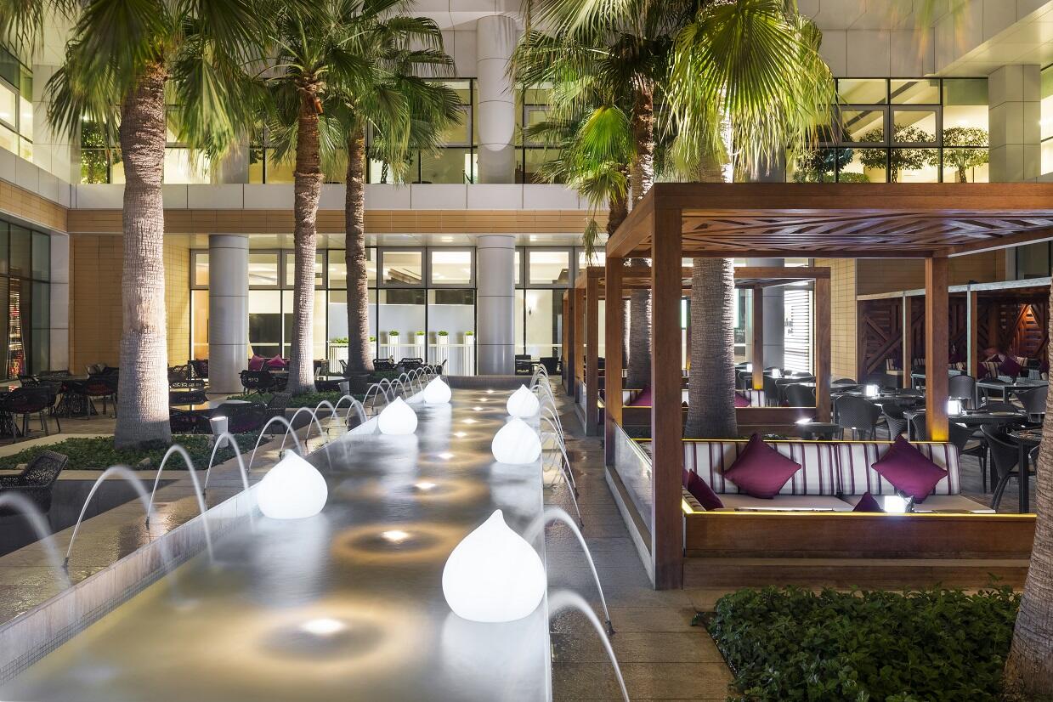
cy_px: 351
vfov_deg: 43.6
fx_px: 877
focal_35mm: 30
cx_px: 526
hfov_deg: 61.9
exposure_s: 5
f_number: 8
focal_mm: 30
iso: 200
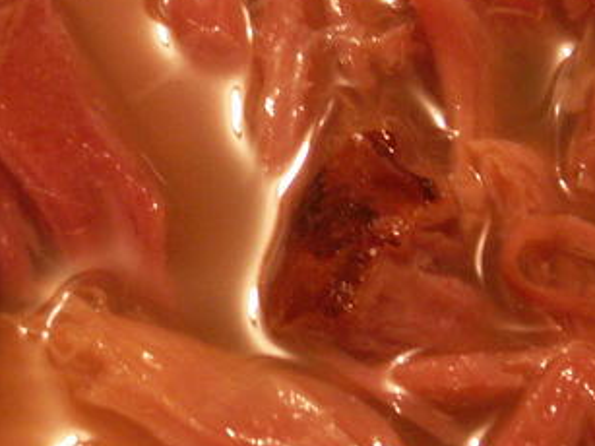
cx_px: 188
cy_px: -42
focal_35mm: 182
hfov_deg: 10.9
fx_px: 3127
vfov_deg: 8.1
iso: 160
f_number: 3.2
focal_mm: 10.28
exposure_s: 1/8
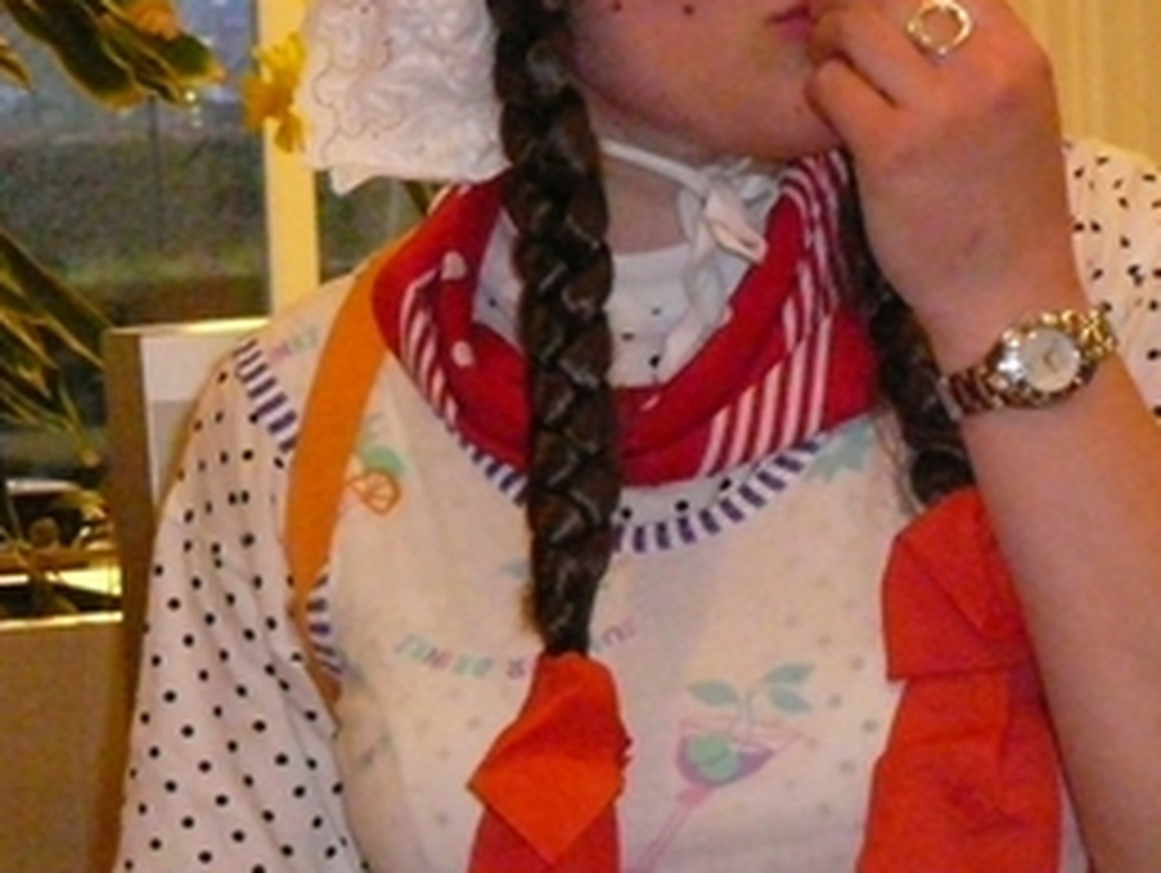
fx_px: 5069
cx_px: -45
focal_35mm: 151
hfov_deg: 12.9
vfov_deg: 9.8
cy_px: 315
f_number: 3.6
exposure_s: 1/30
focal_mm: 9.7
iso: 800
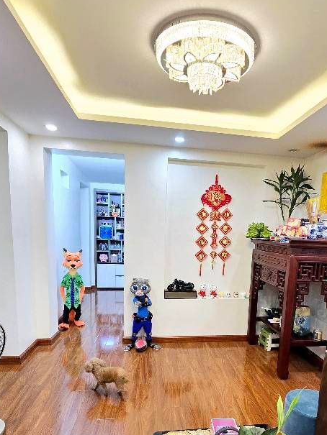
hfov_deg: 60.5
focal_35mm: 22
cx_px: 198
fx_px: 277
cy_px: 280
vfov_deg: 74.6
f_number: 2.2
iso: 160
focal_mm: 2.2
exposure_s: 1/50
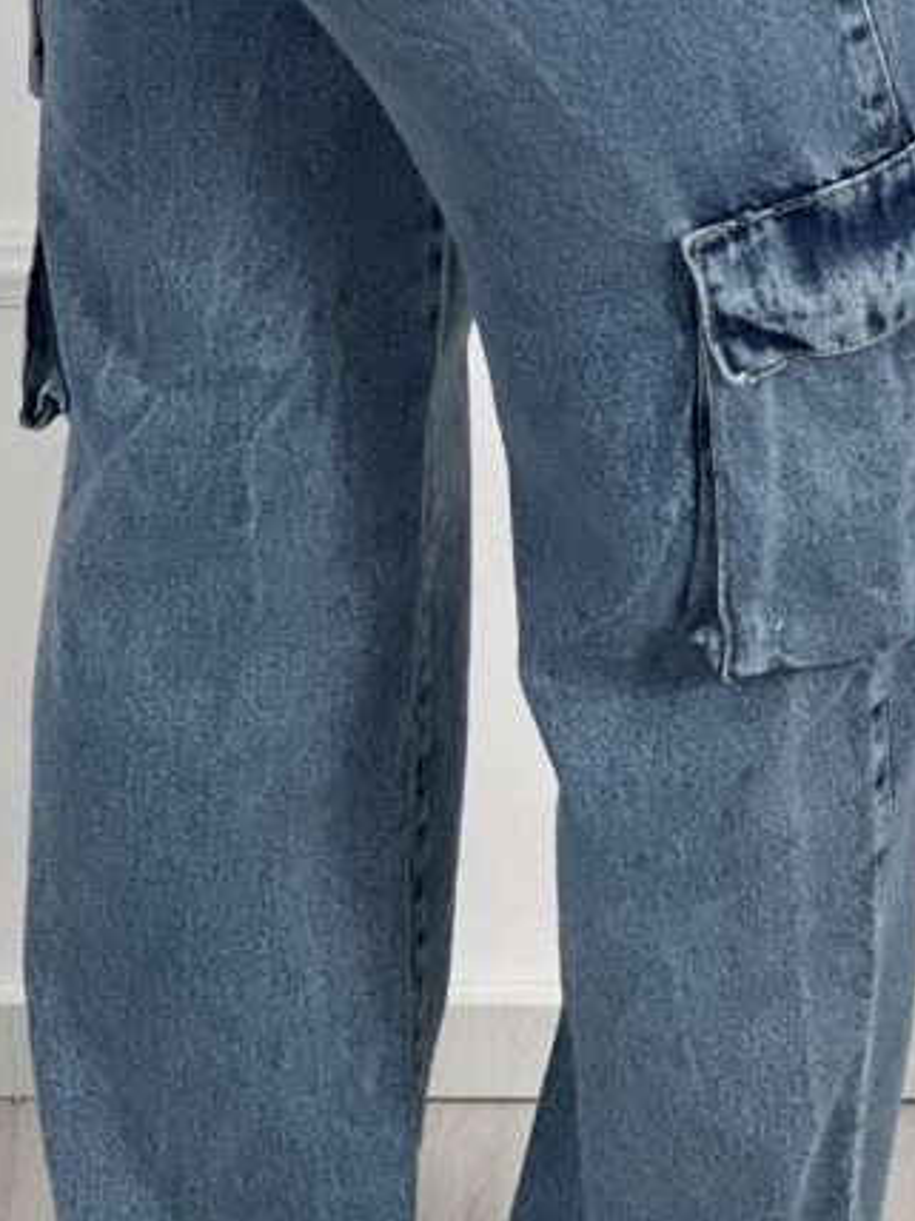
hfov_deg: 8.8
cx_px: 485
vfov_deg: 11.7
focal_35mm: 168
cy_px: 341
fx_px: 5921
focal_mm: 9
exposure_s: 1/120
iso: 125
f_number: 2.8
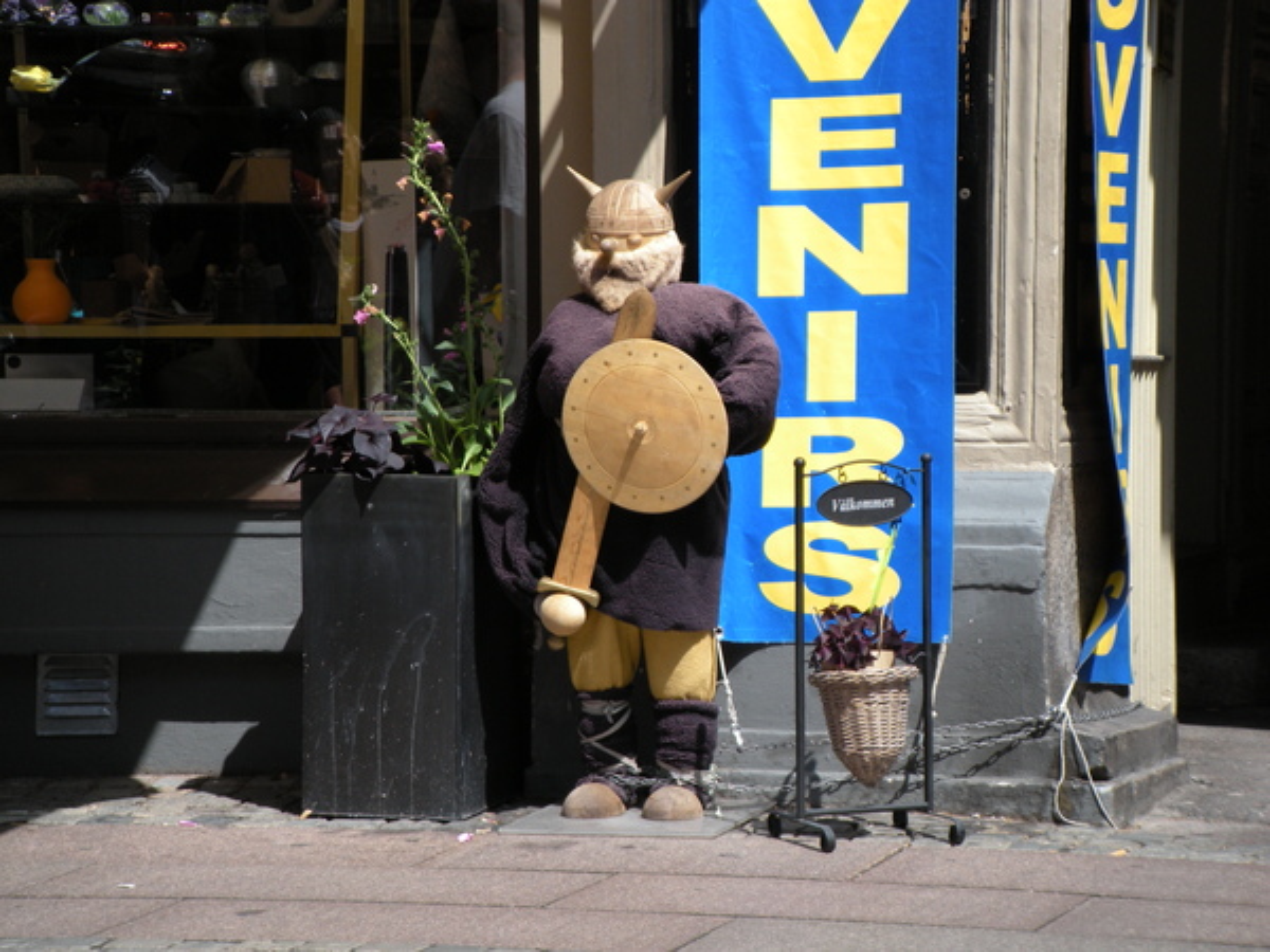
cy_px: 476
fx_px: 5723
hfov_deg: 12.7
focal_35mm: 156
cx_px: 635
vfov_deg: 9.5
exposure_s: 1/297
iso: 64
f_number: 4.8
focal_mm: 26
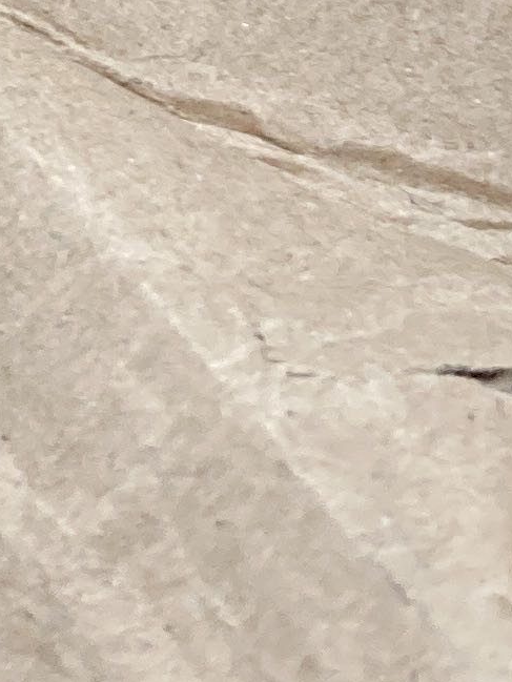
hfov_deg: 8.5
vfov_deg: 10.3
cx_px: -81
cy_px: -742
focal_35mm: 174
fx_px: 3430
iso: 80
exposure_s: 1/60
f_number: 1.8
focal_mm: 3.99
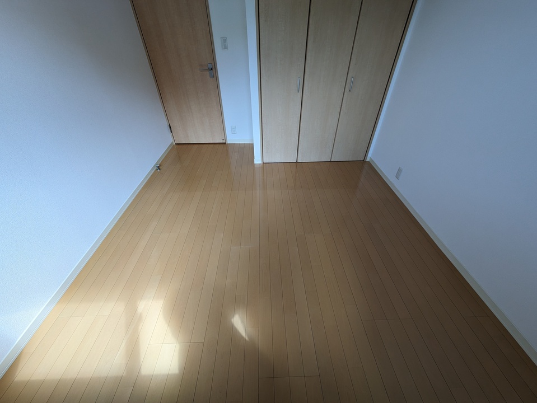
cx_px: 268
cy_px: 202
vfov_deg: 85.7
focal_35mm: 14
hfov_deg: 102.0
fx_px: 217
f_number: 2.2
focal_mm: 1.83
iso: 52
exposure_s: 1/120
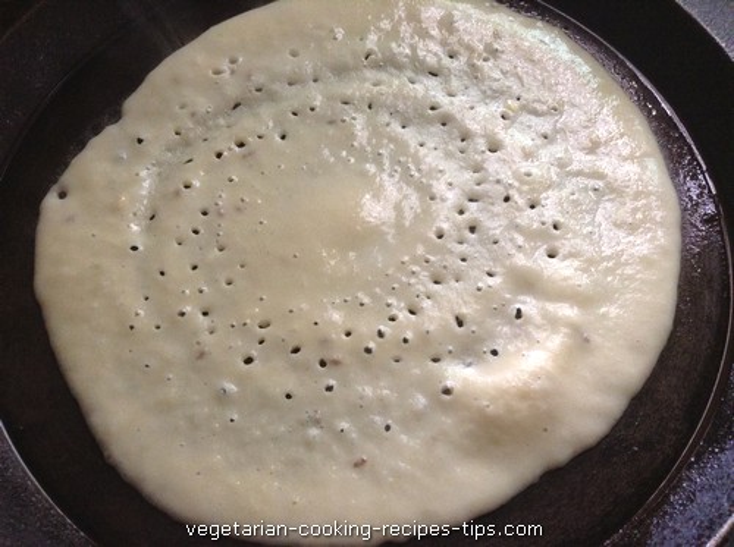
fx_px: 698
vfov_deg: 42.8
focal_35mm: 33
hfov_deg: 55.4
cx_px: 367
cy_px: 274
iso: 200
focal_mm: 3.3
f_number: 2.4
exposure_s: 1/24
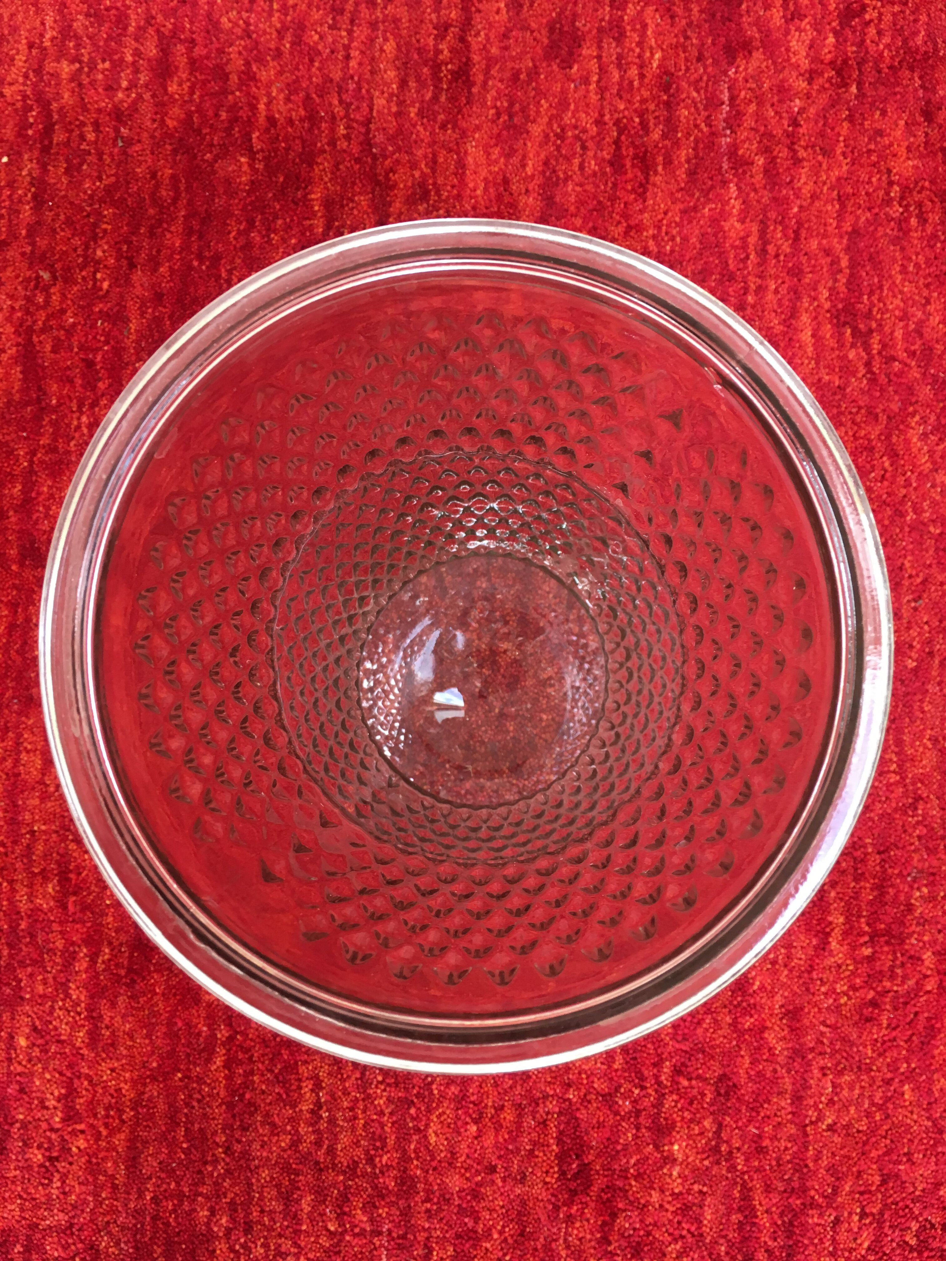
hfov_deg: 48.2
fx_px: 1057
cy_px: 630
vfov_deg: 61.7
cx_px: 473
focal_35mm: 29
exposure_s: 1/33
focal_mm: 4.15
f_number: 2.2
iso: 40
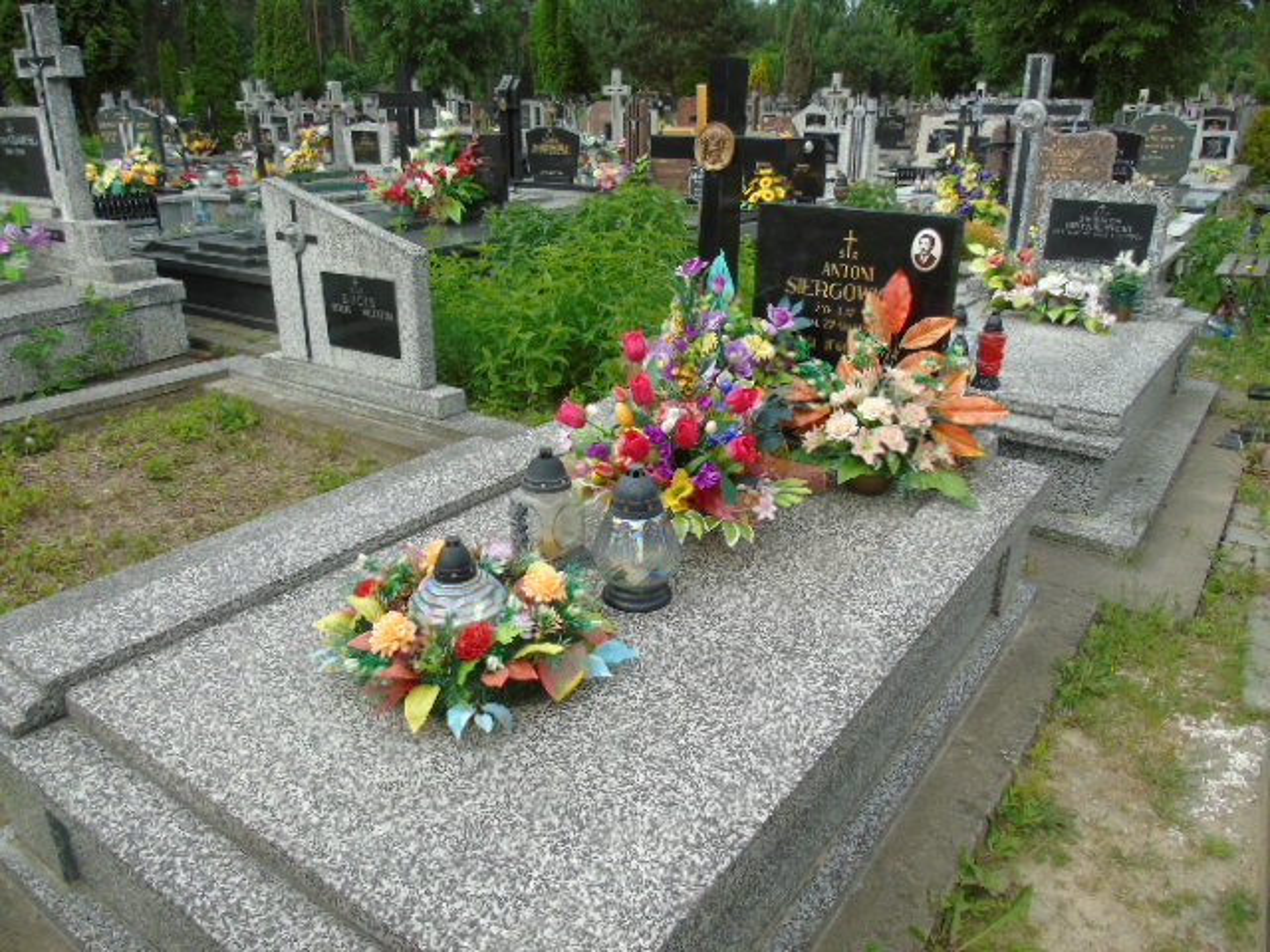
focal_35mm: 25
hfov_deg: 69.4
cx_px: 635
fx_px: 917
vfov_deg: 54.9
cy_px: 476
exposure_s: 1/500
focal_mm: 4.4
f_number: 3.4
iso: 80
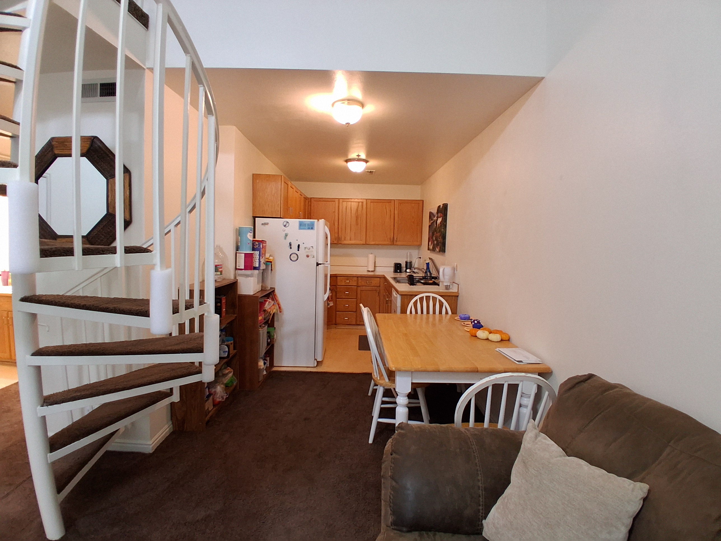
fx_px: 354
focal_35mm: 17
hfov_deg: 91.0
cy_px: 270
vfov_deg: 74.7
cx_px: 360
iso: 250
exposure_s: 1/40
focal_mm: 1.4
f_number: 2.2
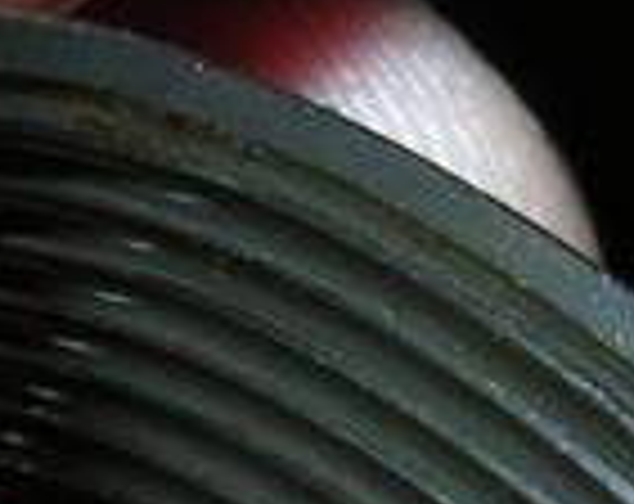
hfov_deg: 12.0
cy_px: 778
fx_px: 2994
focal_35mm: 160
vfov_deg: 9.3
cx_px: 22
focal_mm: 5.6
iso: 100
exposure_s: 1/30
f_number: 4.8
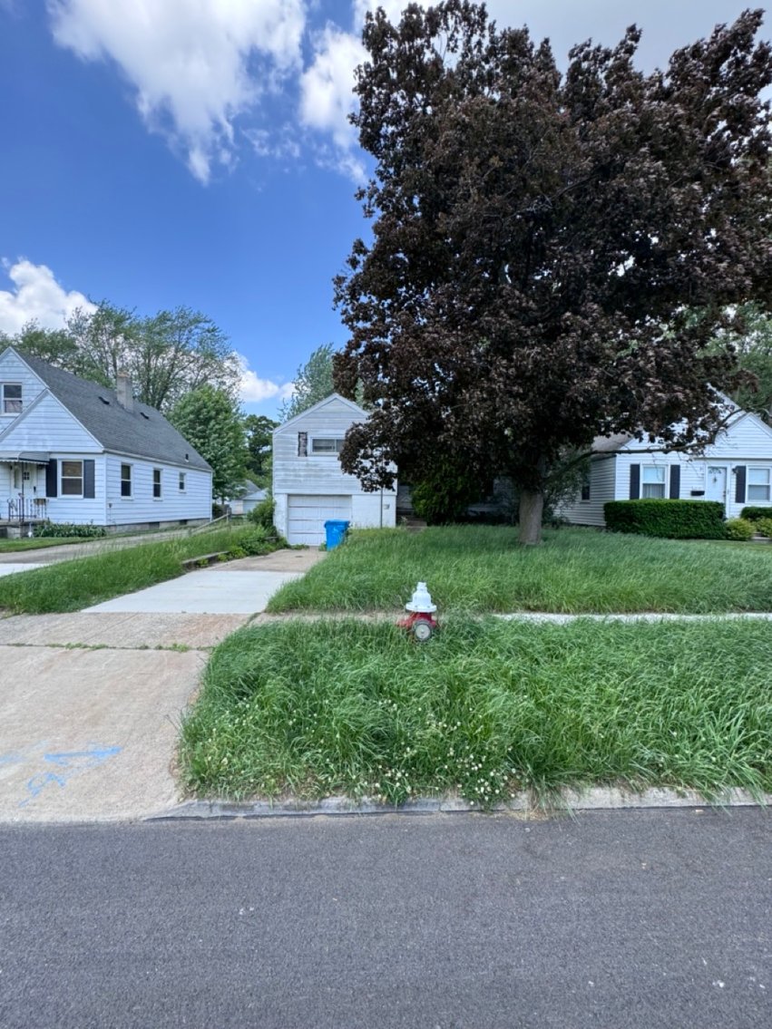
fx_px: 416
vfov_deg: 102.1
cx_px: 386
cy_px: 514
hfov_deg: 85.7
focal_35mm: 14
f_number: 2.2
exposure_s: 1/525
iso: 40
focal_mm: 2.22
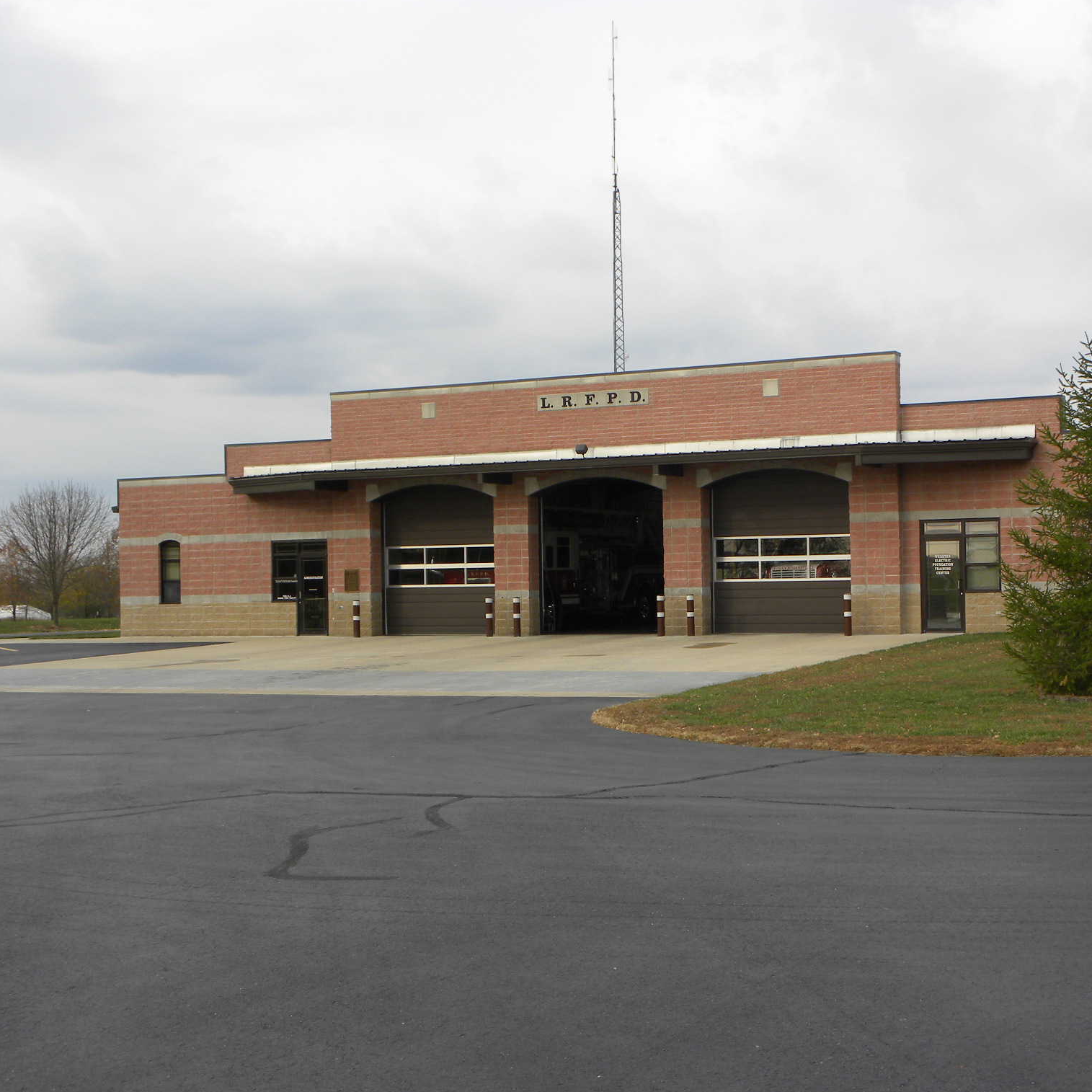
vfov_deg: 34.7
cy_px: 549
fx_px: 1749
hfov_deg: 34.4
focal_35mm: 49
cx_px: 701
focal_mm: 7.3
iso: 64
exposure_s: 1/194
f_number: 4.5
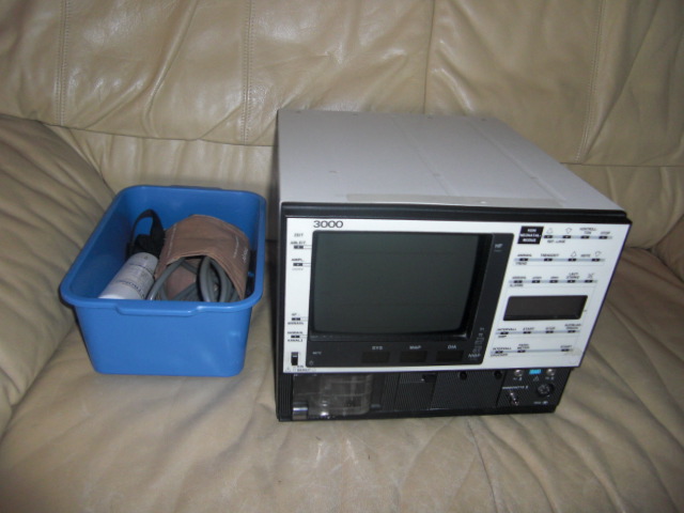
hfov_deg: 63.4
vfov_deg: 49.7
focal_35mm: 28
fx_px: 553
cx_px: 342
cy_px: 256
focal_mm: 4.9
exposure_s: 1/60
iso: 200
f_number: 2.6
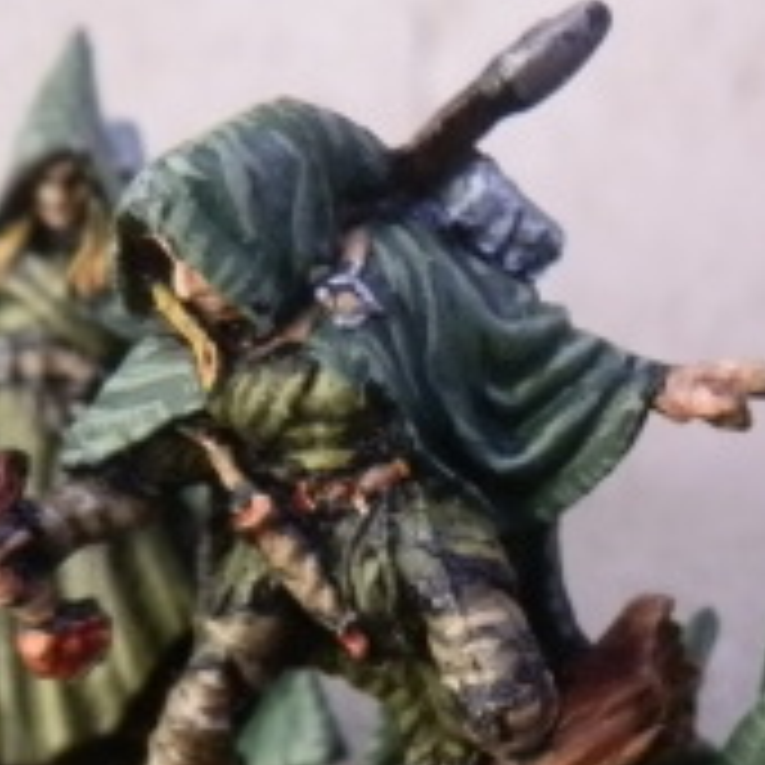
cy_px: 648
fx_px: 1950
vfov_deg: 21.8
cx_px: 842
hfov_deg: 21.1
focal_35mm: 78
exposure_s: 1/100
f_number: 3.1
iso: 400
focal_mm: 5
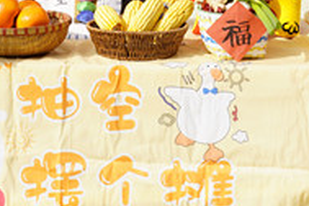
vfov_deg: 9.2
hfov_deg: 13.9
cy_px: -69
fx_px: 1253
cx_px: 26
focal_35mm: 146
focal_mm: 46
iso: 125
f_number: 10
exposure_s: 1/160
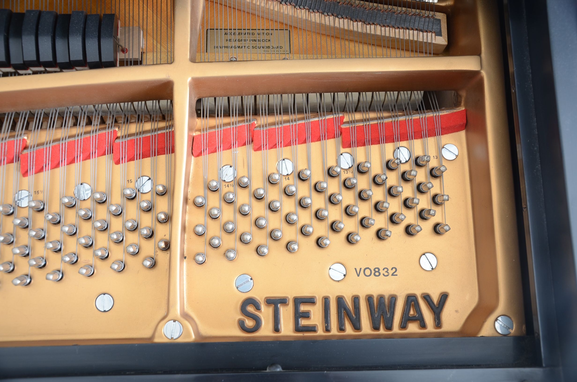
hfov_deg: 51.4
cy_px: 191
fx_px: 600
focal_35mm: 38
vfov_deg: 35.3
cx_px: 288
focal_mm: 25
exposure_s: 1/60
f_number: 5
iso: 200
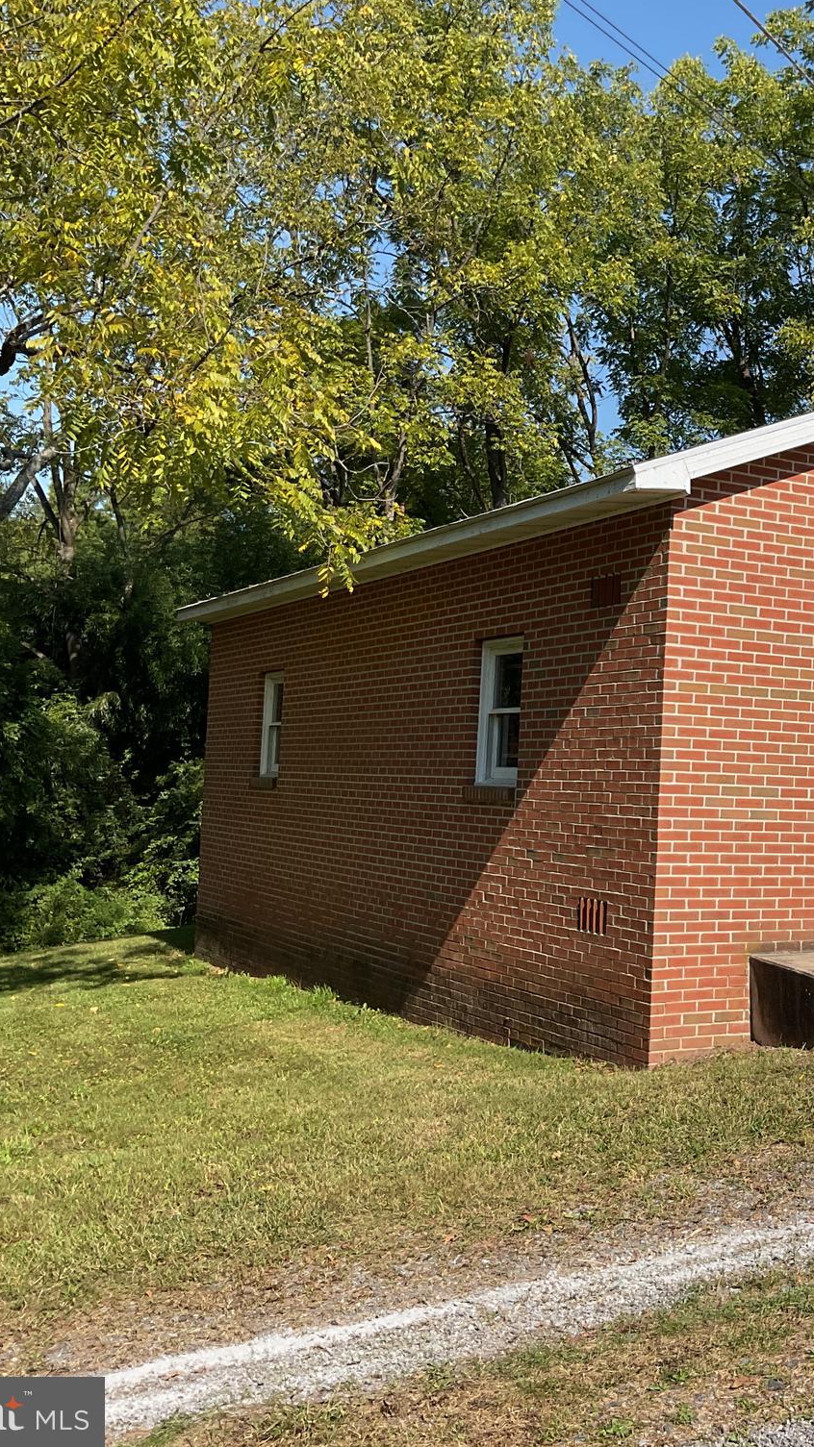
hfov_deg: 26.0
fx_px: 1651
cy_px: 717
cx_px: 850
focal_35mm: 43
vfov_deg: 47.4
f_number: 1.8
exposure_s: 1/2058
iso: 16
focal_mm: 3
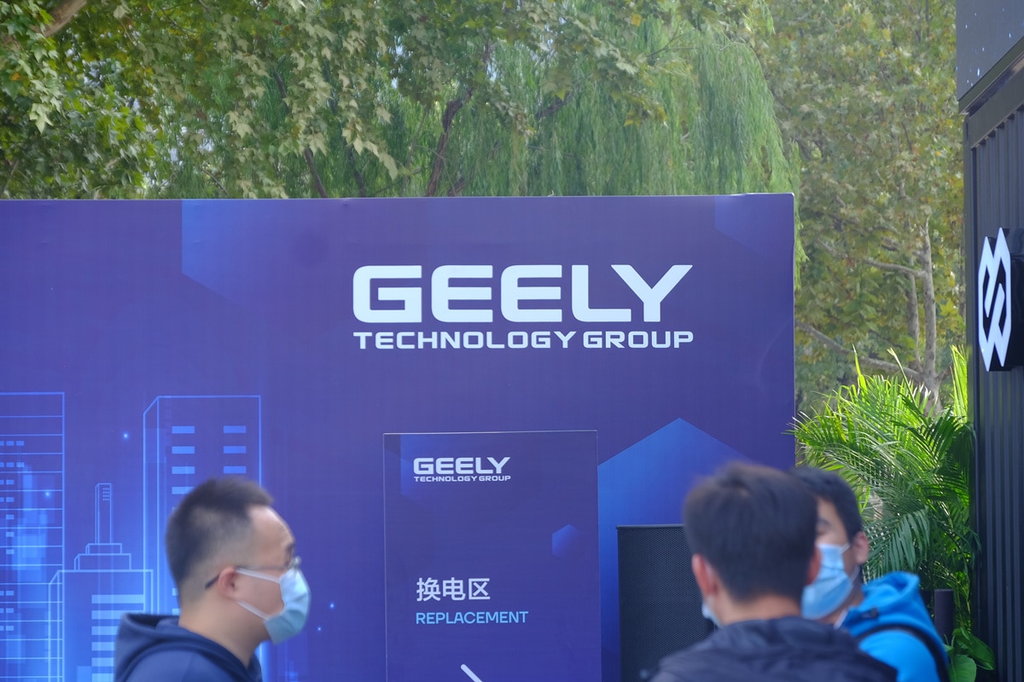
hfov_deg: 16.4
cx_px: 512
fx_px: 3555
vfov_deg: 11.0
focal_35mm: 125
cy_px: 341
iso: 200
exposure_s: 1/110
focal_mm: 83.3
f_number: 5.6
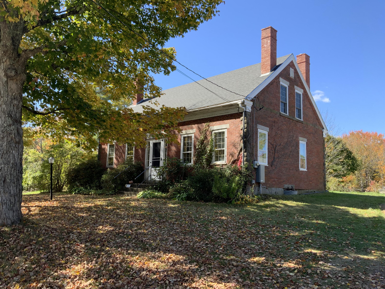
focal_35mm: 29
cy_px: 144
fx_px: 323
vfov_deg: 48.2
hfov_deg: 61.7
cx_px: 192
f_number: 1.8
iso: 16
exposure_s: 1/491
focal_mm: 3
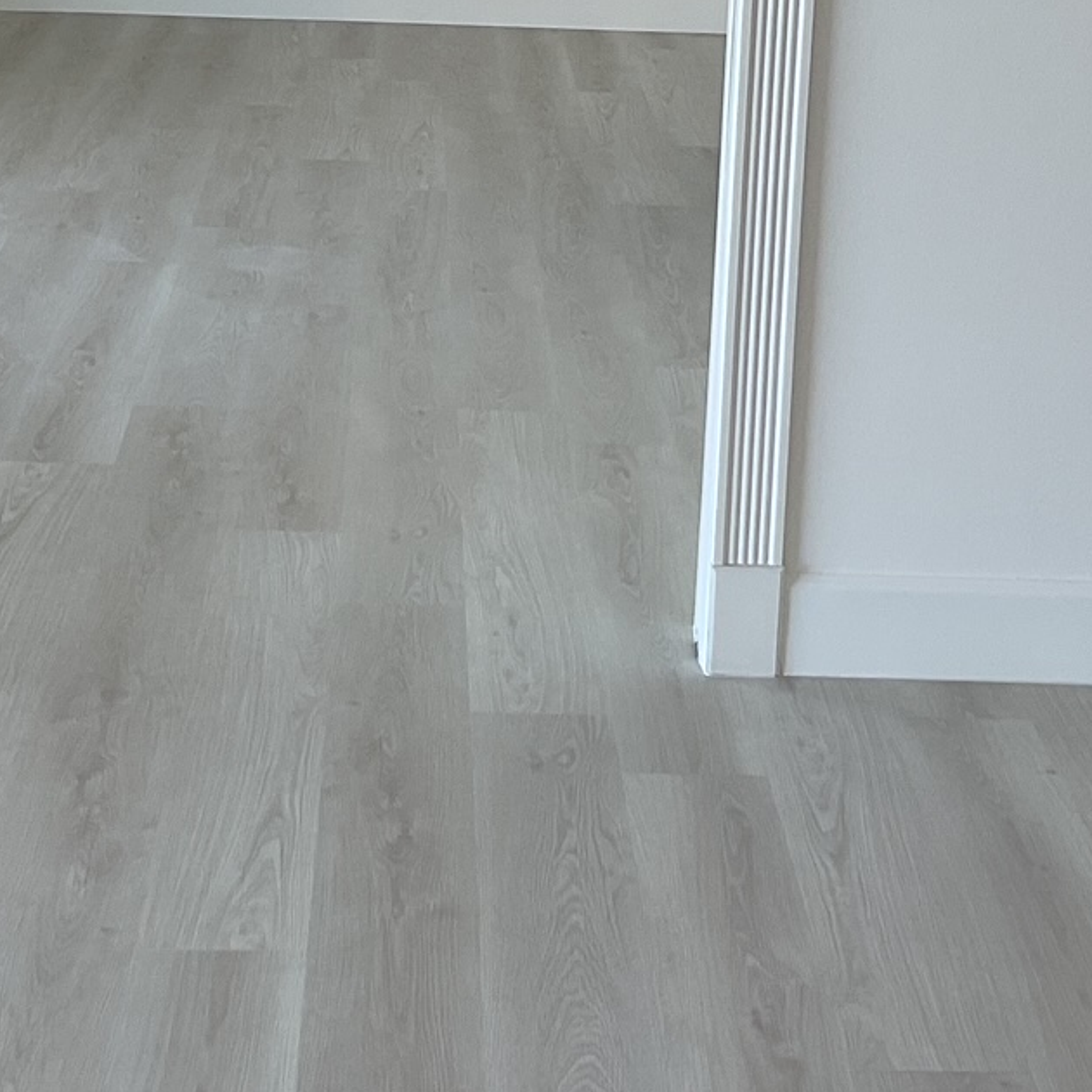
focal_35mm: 82
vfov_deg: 20.5
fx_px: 2927
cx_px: 600
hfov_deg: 21.1
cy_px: -3
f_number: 1.8
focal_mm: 3
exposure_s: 1/120
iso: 25
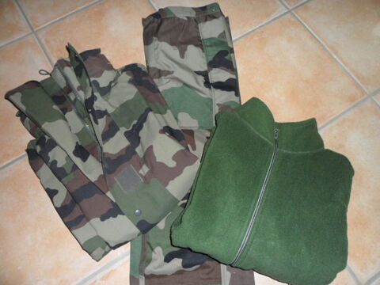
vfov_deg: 51.4
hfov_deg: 65.3
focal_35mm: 27
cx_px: 190
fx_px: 296
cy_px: 142
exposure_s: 1/45
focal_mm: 4.9
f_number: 3.5
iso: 200
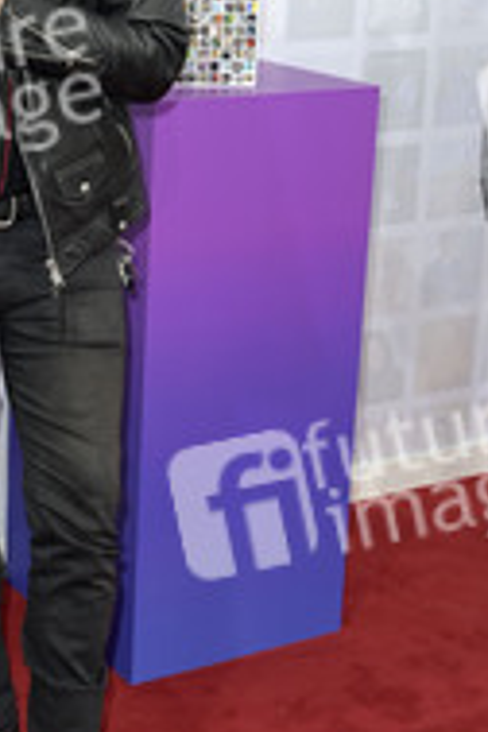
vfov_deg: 27.3
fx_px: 1505
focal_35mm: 74
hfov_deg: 18.0
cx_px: 15
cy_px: 294
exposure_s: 1/125
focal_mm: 35
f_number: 7.1
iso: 640
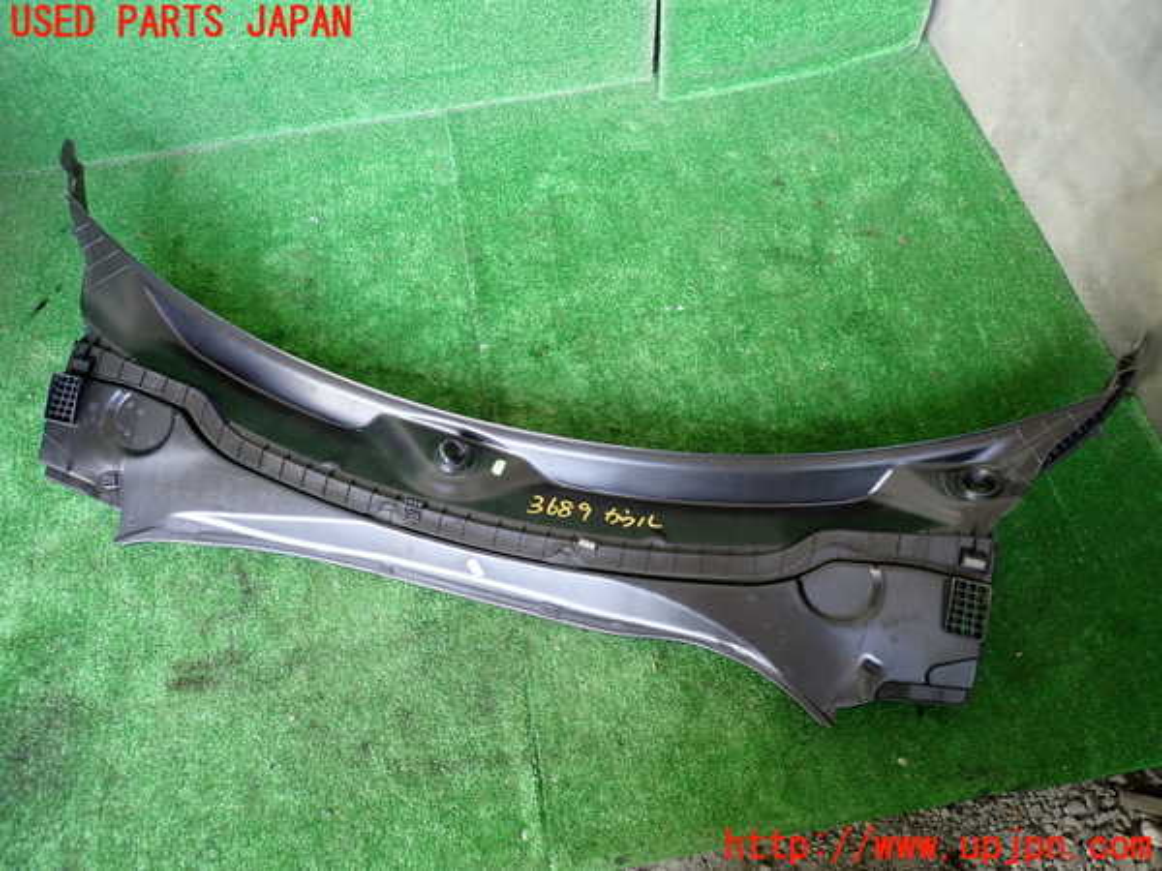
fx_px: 839
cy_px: 436
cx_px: 581
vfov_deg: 54.9
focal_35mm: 25
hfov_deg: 69.4
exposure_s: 1/40
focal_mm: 4.5
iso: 200
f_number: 2
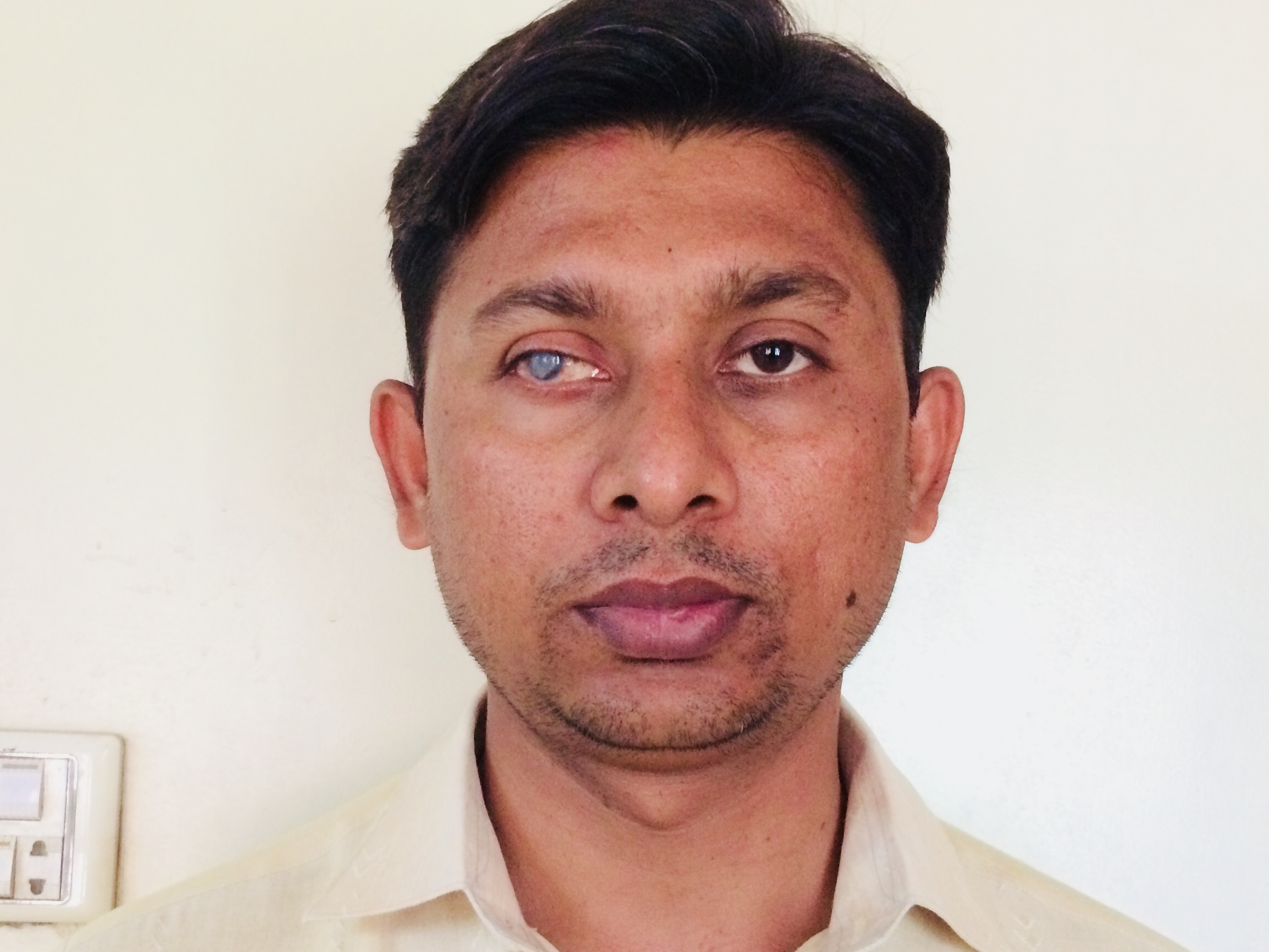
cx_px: 557
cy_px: 525
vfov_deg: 35.1
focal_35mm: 41
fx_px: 1503
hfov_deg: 45.7
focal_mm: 4.15
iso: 320
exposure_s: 1/17
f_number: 2.2
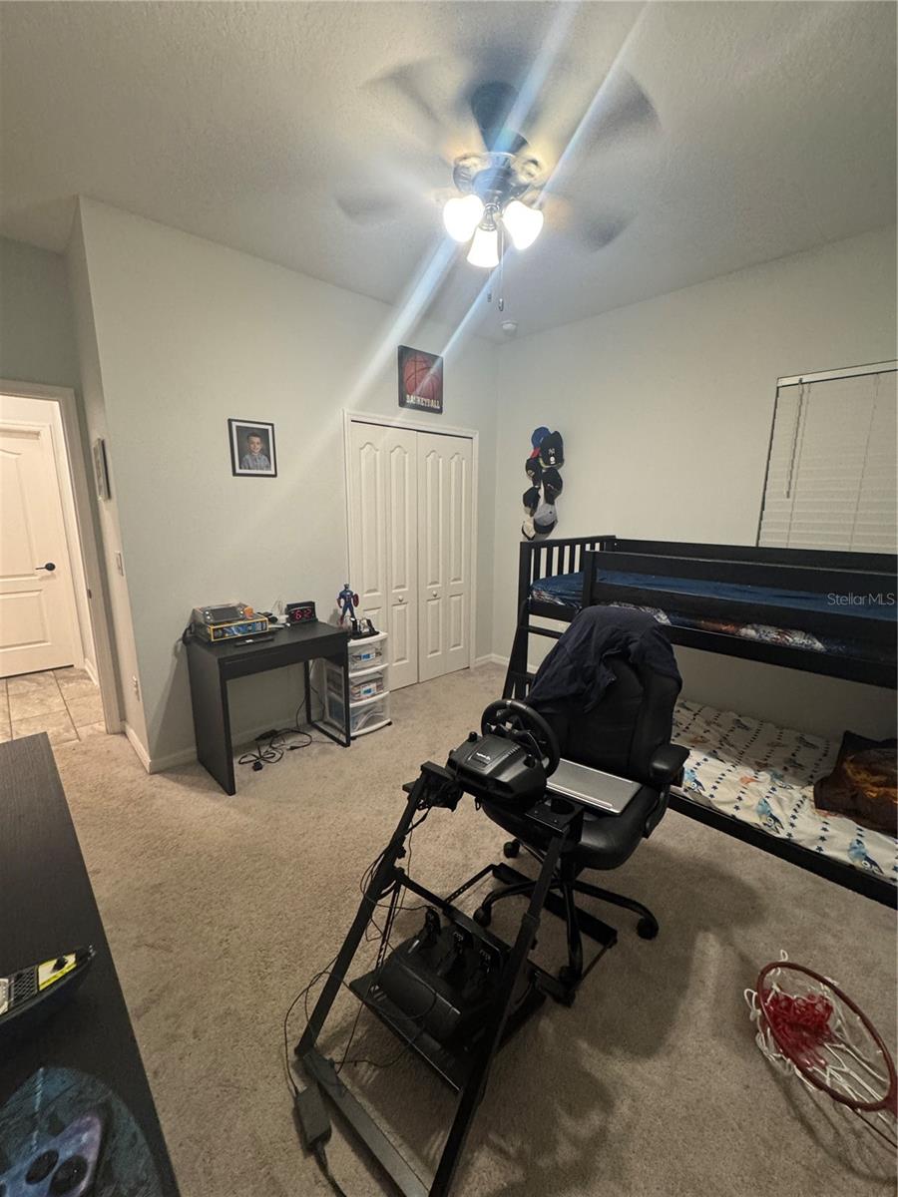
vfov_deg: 102.1
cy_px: 598
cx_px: 449
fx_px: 484
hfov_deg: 85.7
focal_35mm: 14
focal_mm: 2.22
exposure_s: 1/60
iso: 500
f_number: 2.2
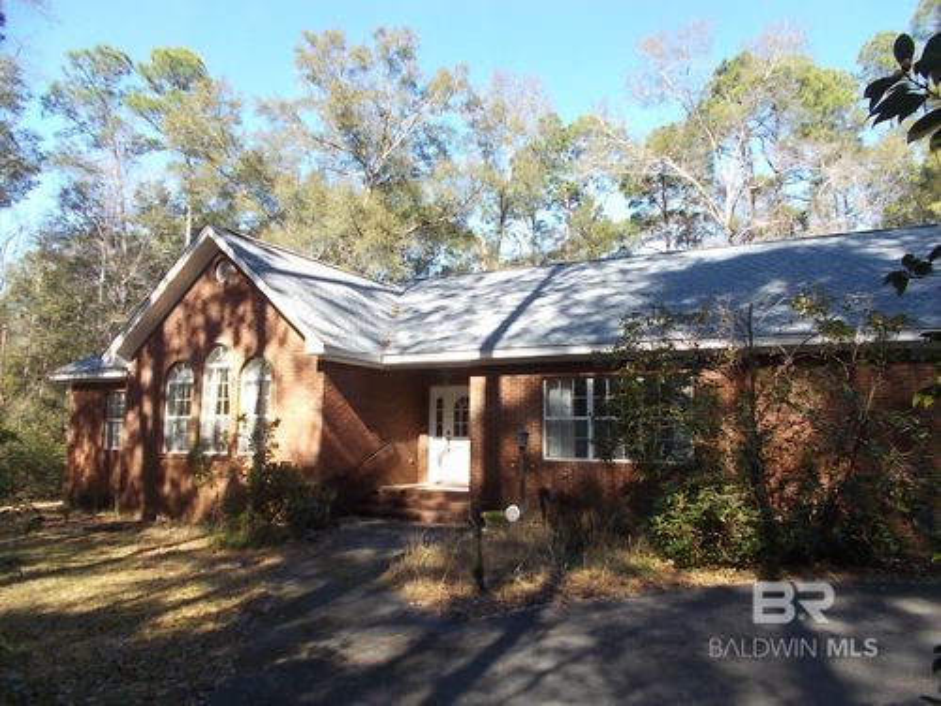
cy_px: 353
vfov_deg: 53.1
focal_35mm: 26
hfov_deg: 67.3
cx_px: 470
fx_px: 707
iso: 80
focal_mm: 4.6
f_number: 3.2
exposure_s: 1/200
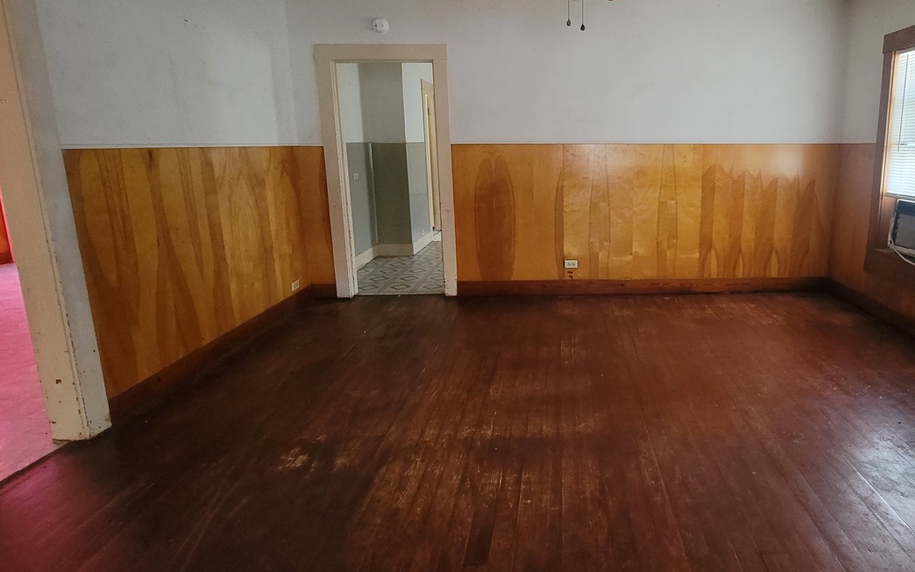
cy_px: 232
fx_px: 474
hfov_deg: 85.9
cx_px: 584
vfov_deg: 61.8
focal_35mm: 19
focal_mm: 2.2
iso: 640
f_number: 2.2
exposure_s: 1/30
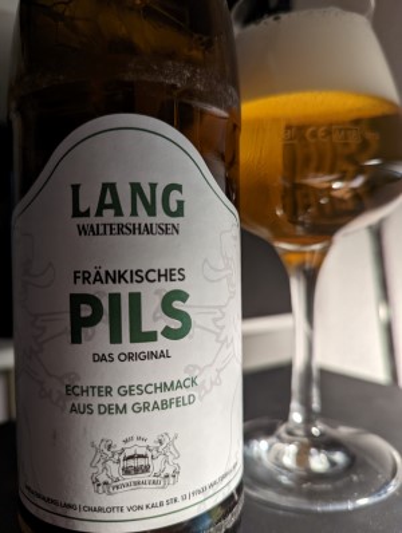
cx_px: 201
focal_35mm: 24
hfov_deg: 57.0
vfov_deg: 71.5
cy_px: 266
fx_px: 370
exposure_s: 1/26.8
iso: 318
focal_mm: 6.81
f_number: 1.85
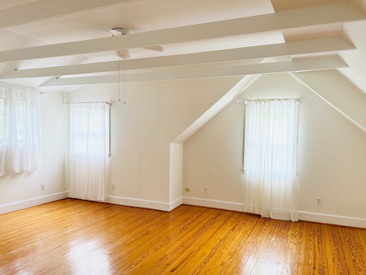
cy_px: 148
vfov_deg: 53.0
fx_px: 275
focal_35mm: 26
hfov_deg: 67.2
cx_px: 194
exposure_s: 1/117
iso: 250
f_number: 1.78
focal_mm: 6.86
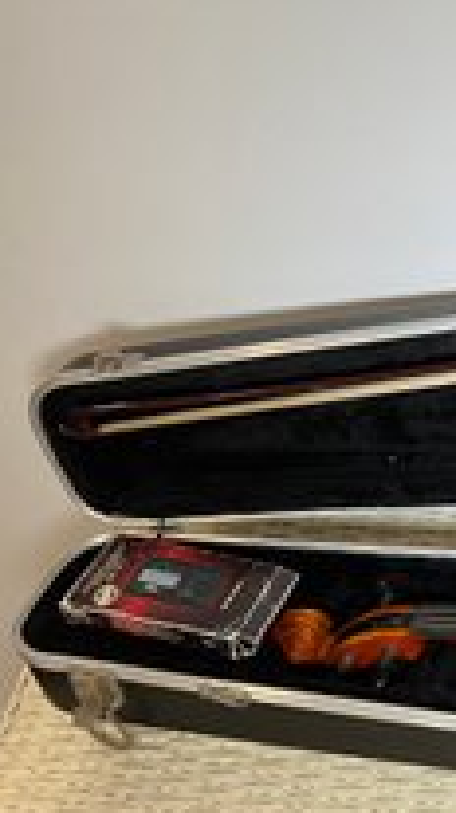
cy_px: 489
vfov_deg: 43.5
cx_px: 643
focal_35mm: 47
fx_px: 1013
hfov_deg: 21.9
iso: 160
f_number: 1.5
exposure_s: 1/60
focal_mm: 5.7
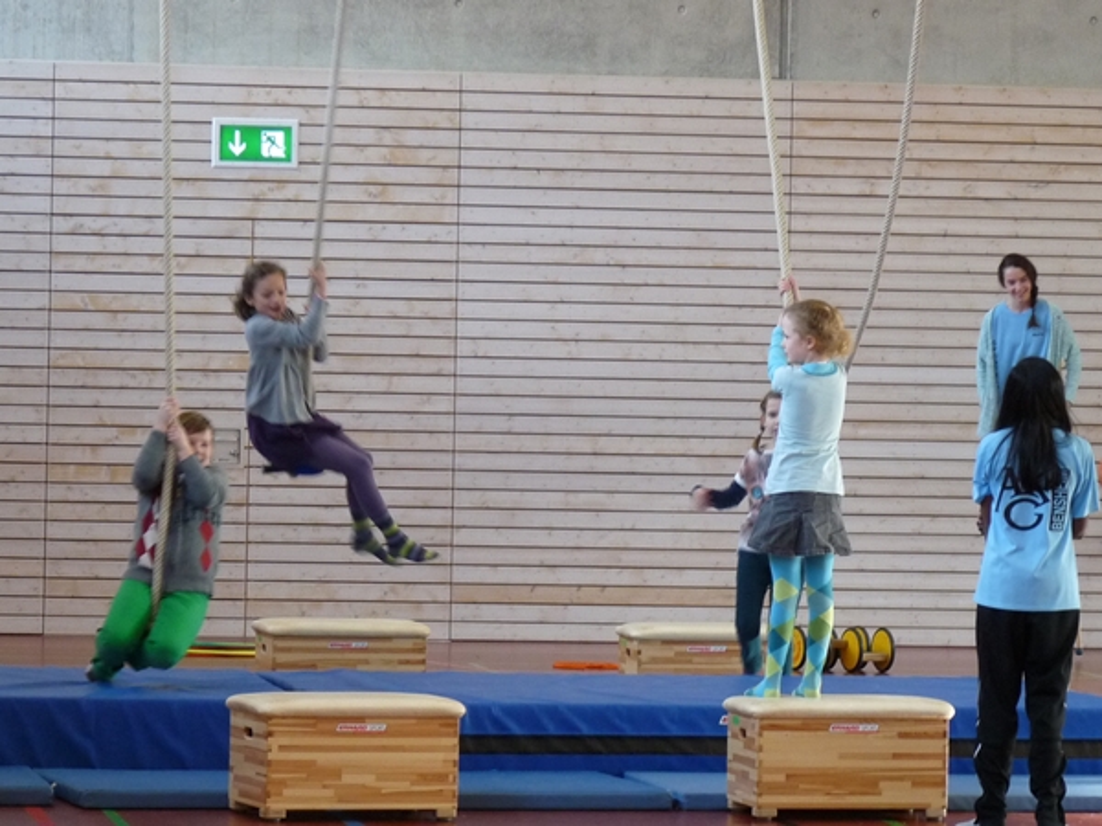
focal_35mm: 184
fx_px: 5858
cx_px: 551
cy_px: 413
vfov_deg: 8.1
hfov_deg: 10.7
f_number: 3.6
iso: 250
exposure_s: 1/40
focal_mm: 23
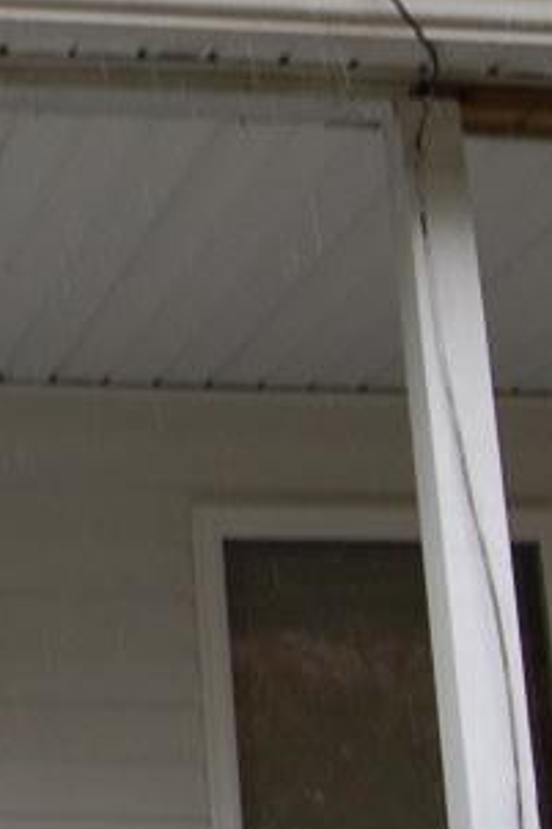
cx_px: -254
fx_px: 2763
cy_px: 7
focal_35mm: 120
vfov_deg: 16.7
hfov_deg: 11.0
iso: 250
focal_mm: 22
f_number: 5.6
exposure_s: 1/125
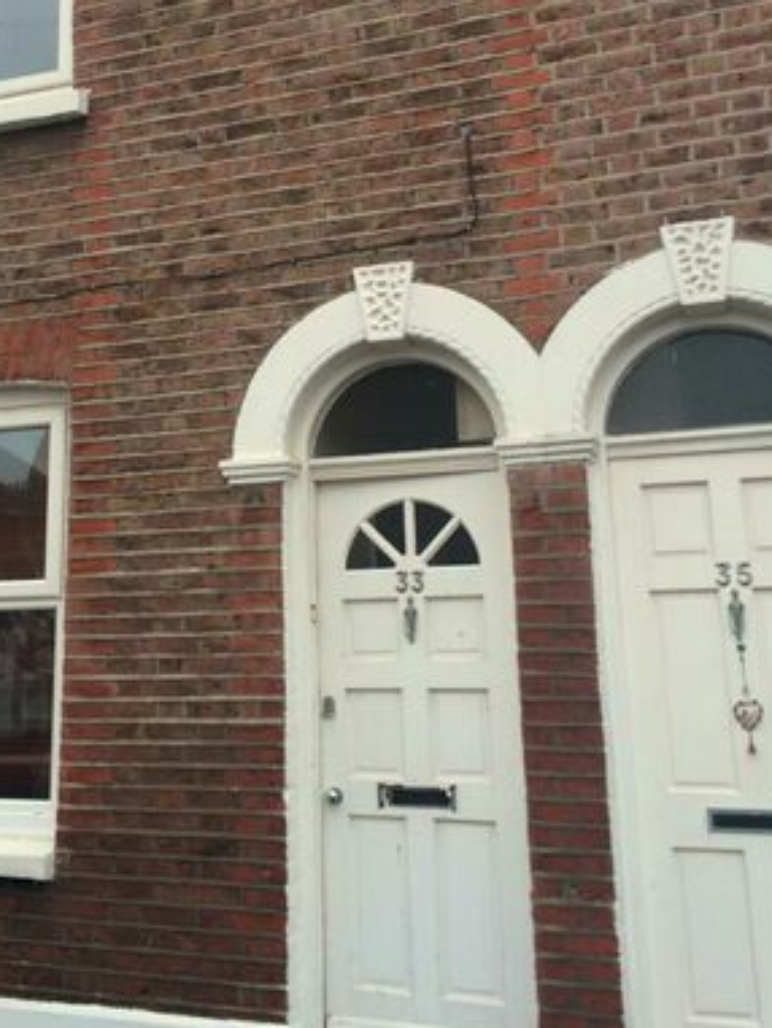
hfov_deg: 35.8
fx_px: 1189
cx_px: 302
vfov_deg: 46.2
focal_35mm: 40
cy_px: 363
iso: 40
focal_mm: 4.15
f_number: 2.2
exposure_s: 1/100
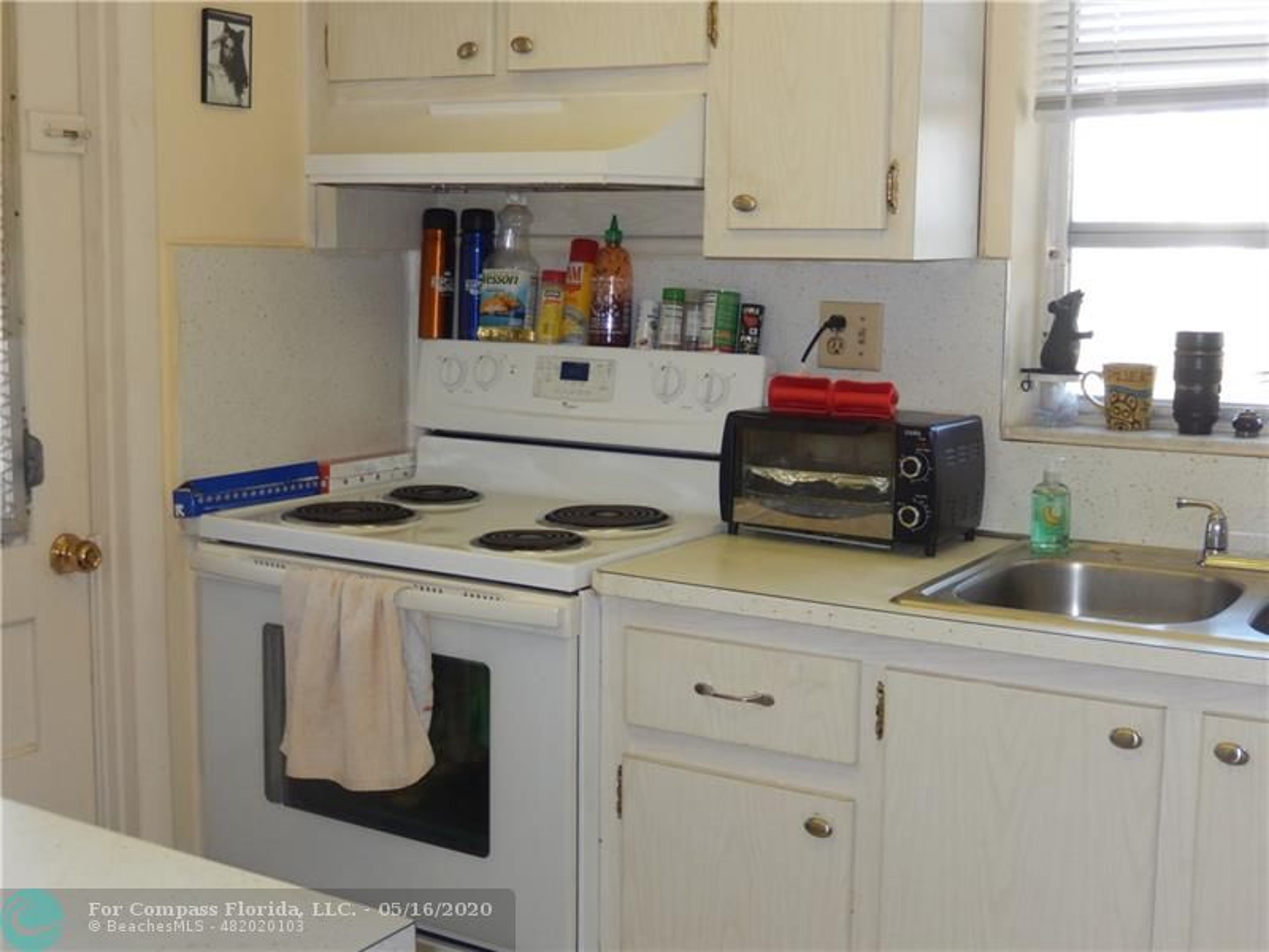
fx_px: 1650
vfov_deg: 32.2
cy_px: 476
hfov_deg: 42.1
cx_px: 634
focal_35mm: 45
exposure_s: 1/30
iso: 200
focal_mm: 8.1
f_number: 4.3
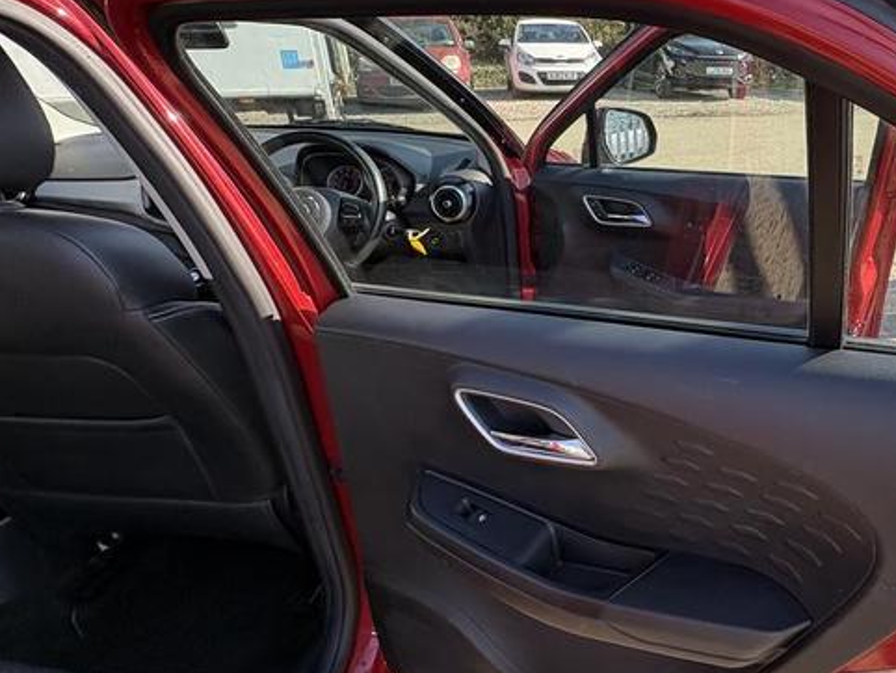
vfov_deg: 52.9
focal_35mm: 26
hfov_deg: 61.8
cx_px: 714
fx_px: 673
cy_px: 292
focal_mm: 2.22
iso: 64
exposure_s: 1/207
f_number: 2.2
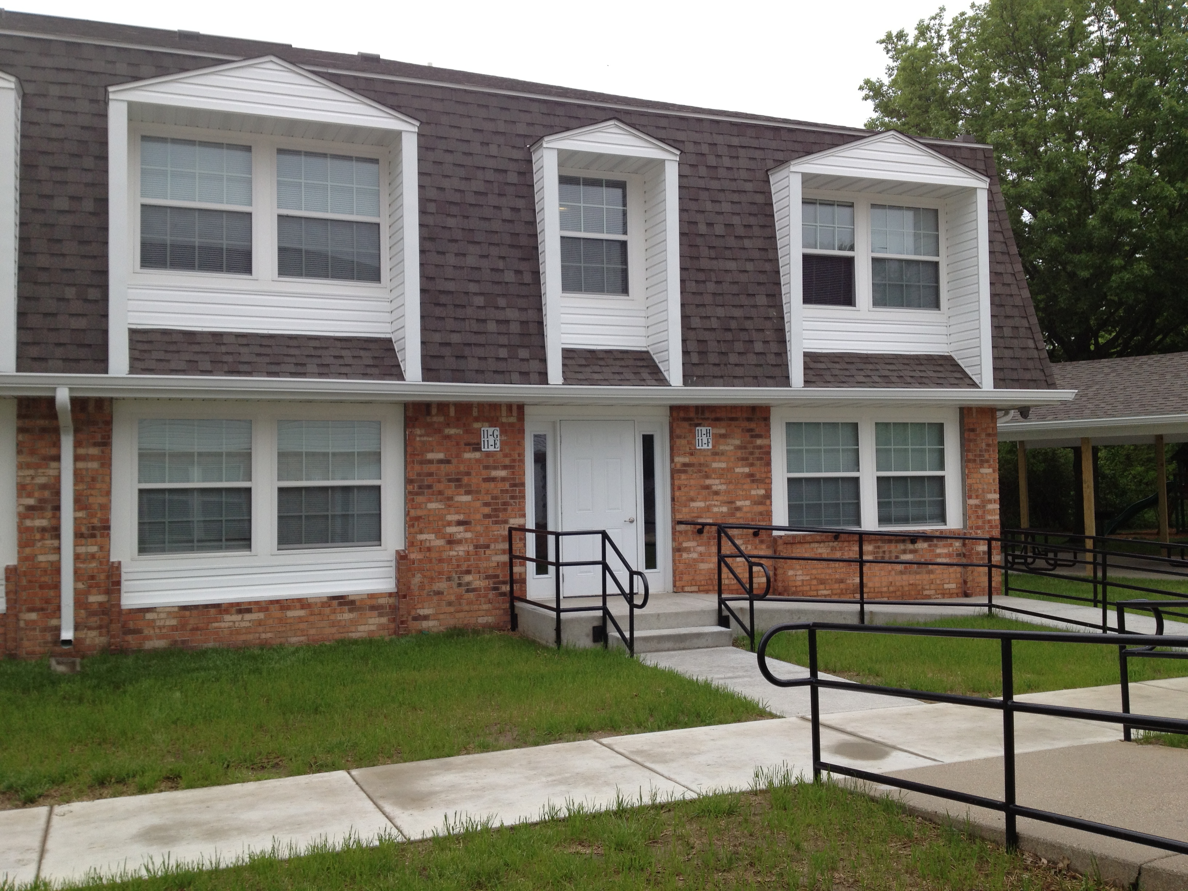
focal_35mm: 35
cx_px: 594
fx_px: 1201
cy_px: 446
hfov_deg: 52.6
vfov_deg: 40.7
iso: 50
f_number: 2.4
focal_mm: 4.28
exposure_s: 1/1062
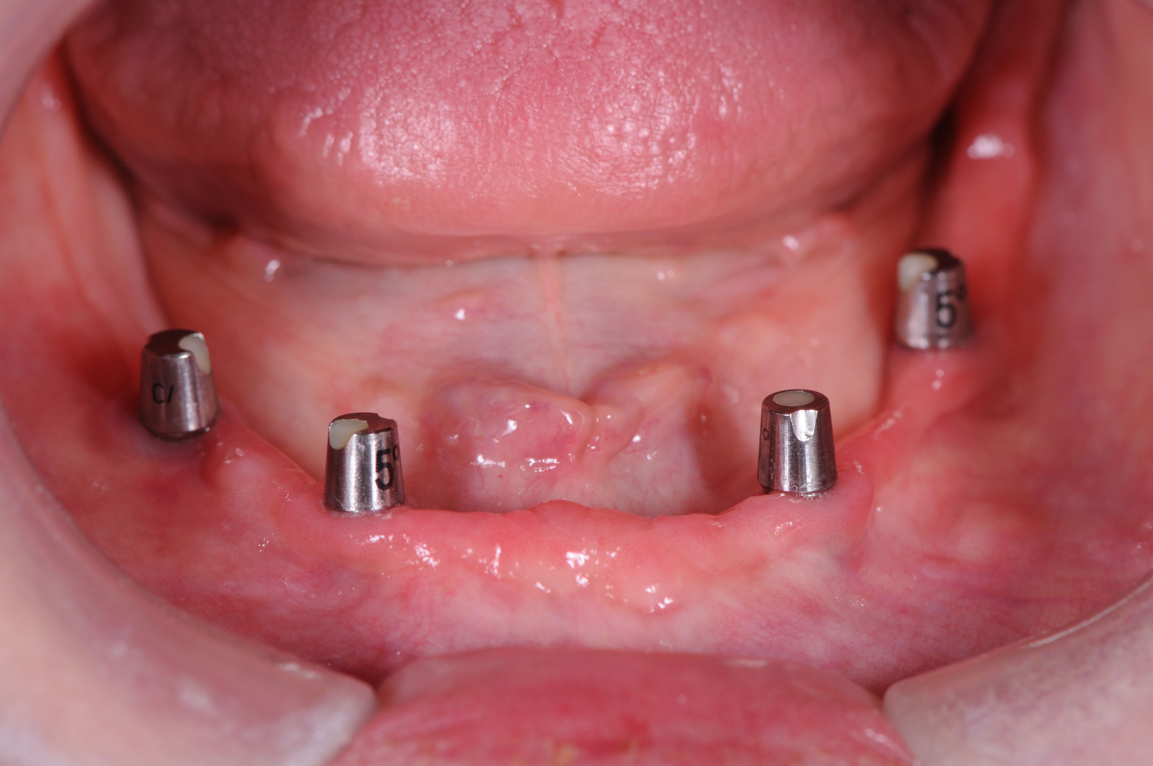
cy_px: 383
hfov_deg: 13.1
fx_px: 5038
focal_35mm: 158
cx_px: 576
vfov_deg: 8.7
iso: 320
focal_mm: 105
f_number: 14
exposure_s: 1/160
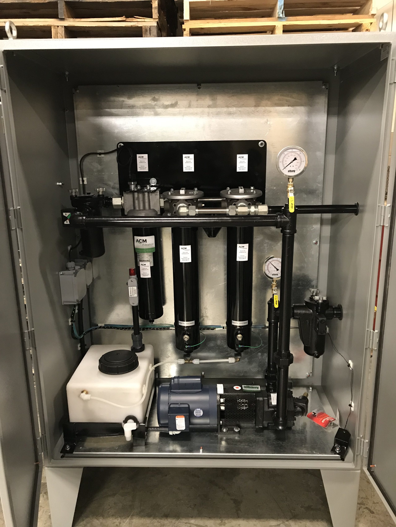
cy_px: 264
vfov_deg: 63.4
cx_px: 198
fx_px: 427
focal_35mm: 28
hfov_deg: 49.7
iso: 100
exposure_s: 1/11
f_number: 1.8
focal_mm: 3.99
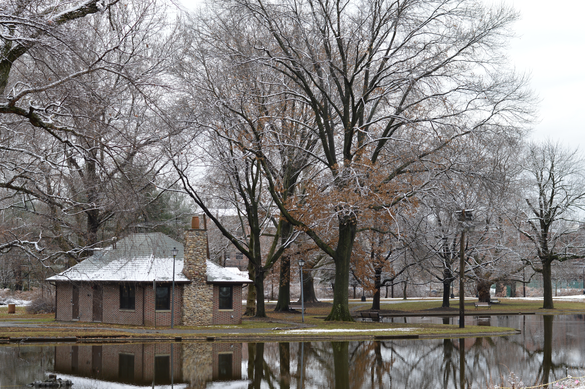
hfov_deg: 27.0
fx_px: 1218
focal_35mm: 75
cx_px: 292
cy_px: 194
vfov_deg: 18.1
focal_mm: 50
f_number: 5.6
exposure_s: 1/125
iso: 100
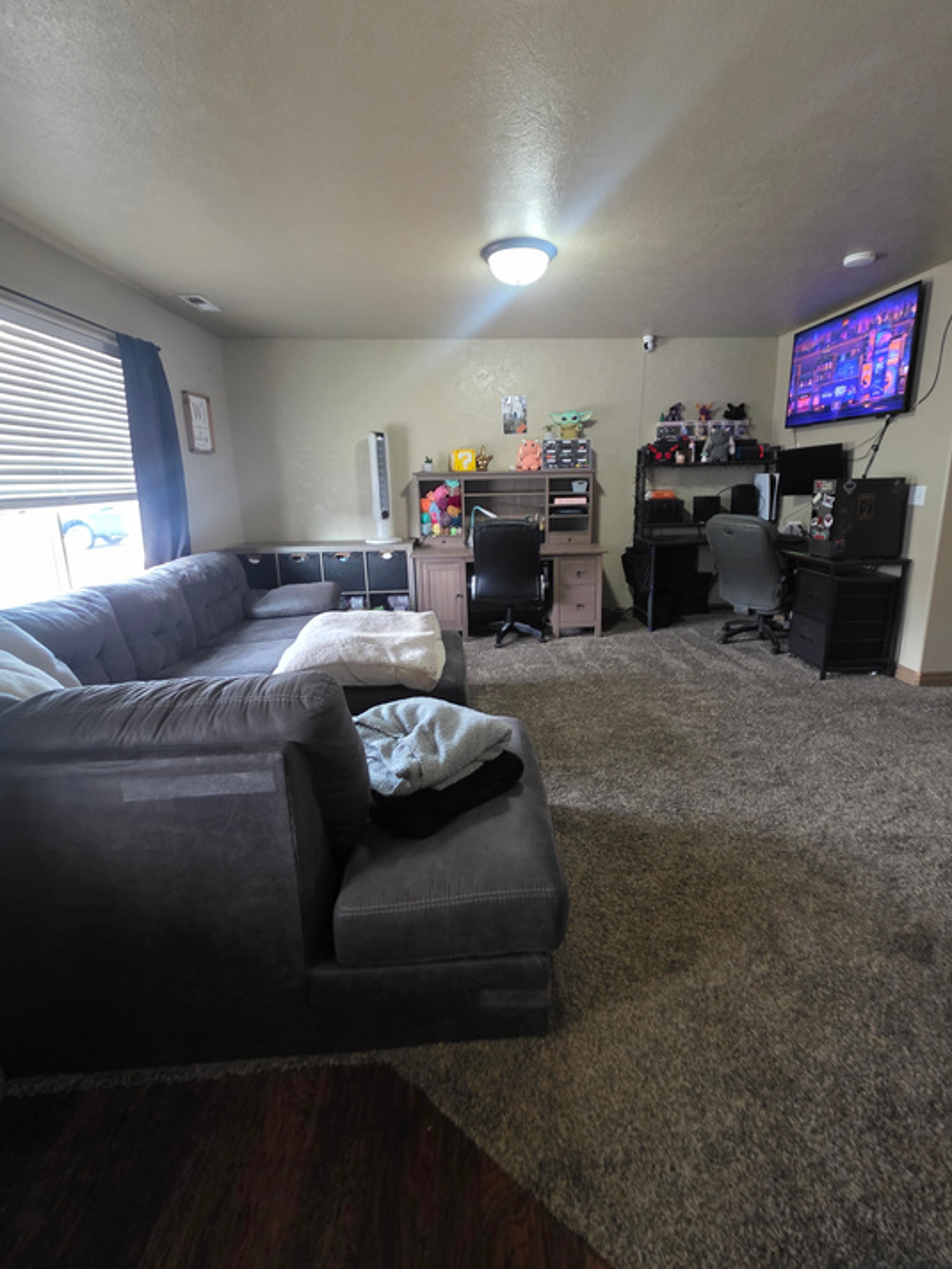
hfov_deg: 85.6
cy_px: 591
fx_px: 513
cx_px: 507
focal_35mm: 14
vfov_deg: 101.9
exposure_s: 1/60
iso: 640
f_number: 1.9
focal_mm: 2.2
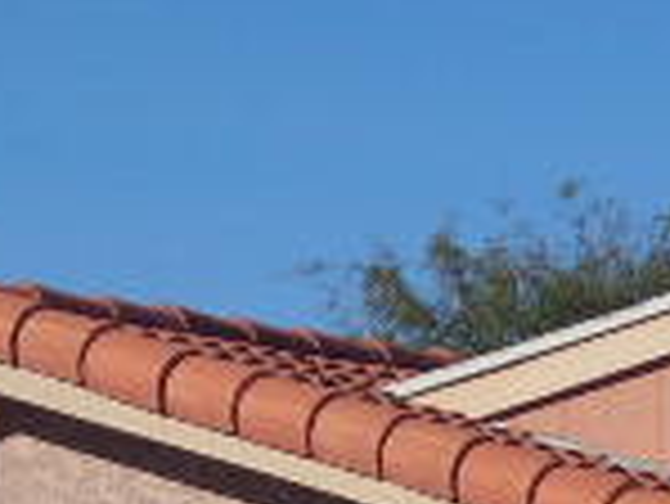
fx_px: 7497
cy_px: 918
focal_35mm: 387
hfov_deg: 5.1
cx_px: 652
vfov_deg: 3.8
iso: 75
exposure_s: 1/280
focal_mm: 14.8
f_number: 9.1
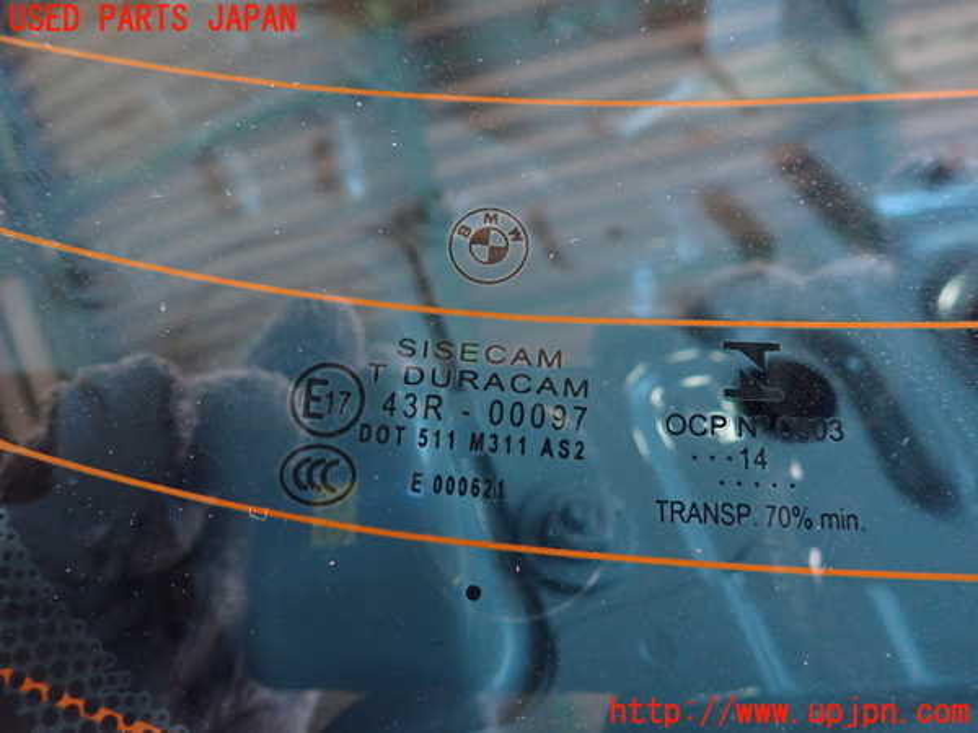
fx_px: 706
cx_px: 489
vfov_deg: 54.9
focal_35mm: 25
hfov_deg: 69.4
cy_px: 366
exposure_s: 1/30
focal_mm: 4.5
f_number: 2
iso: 800
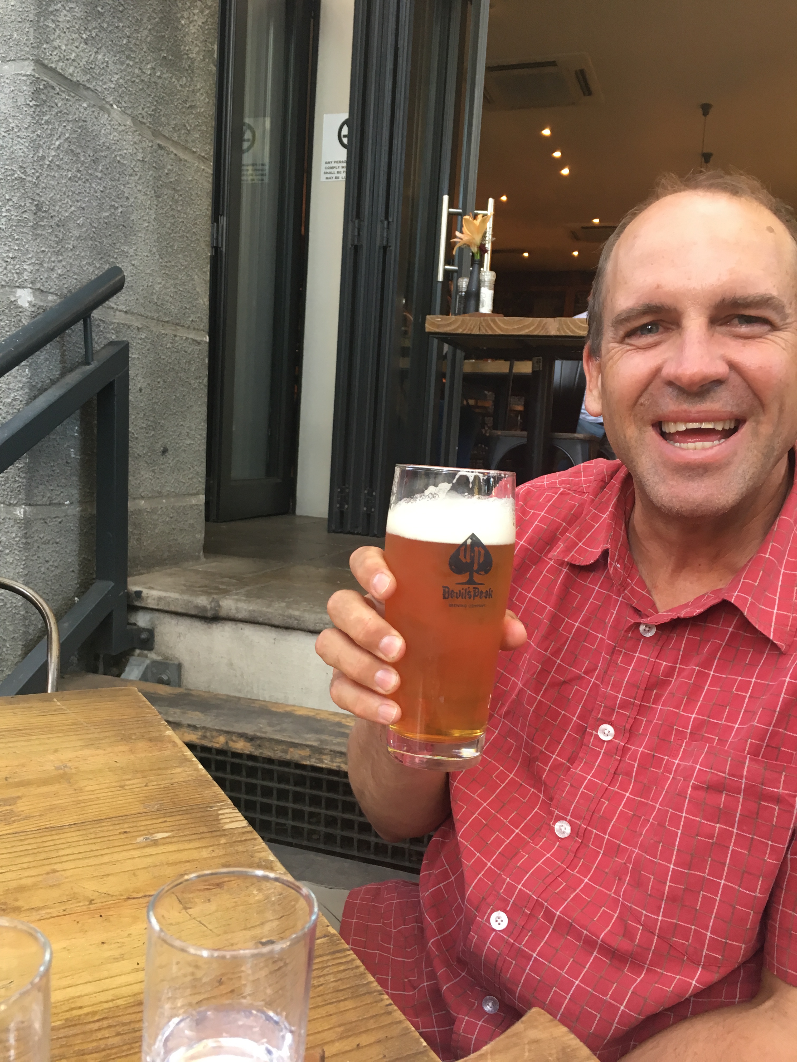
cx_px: 398
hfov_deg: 48.2
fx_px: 890
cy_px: 531
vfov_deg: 61.7
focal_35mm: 29
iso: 80
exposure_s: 1/33
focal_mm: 4.15
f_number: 2.2
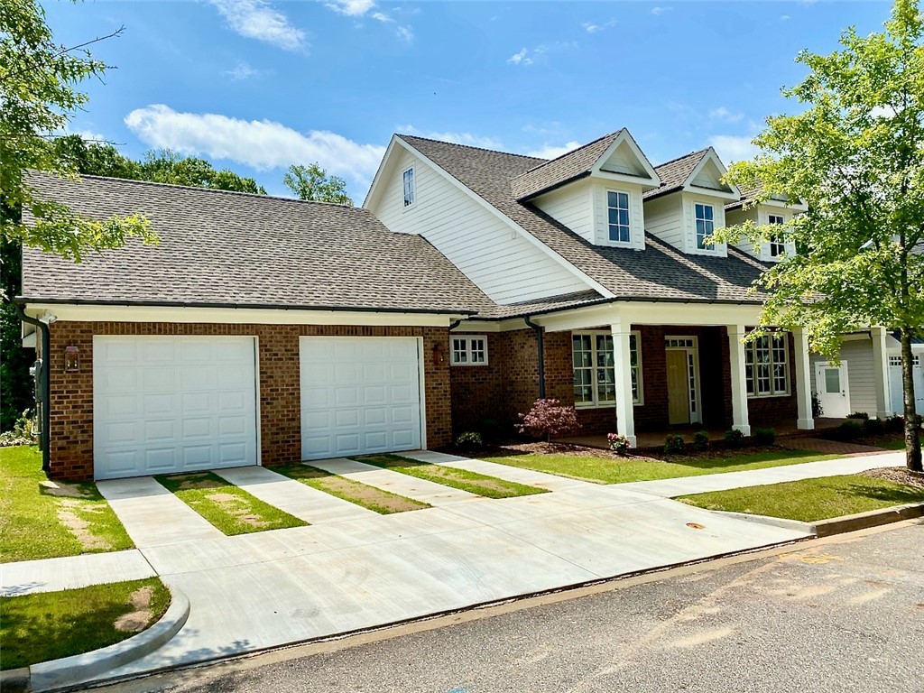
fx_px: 694
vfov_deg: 53.1
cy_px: 346
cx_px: 462
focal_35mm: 26
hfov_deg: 67.3
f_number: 1.8
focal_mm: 4.25
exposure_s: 1/4608
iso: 32
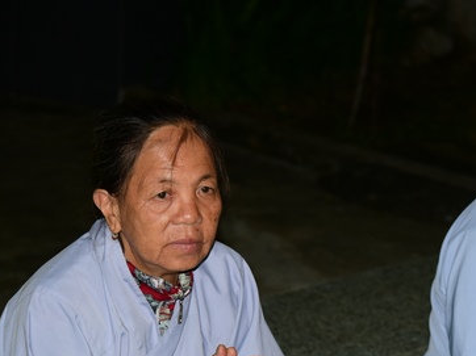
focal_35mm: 114
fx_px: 1567
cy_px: 243
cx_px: 405
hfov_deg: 17.1
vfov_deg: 13.0
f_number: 4
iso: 800
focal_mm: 66
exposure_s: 1/60
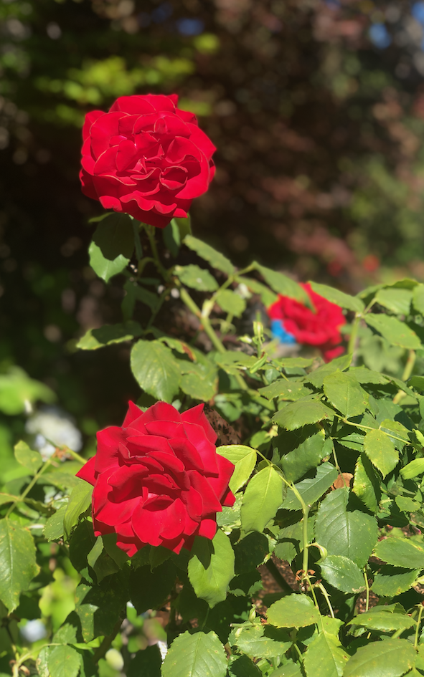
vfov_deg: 36.3
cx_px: 221
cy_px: 340
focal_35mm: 56
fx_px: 1035
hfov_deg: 23.2
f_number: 2.4
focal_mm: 6
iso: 16
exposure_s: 1/345
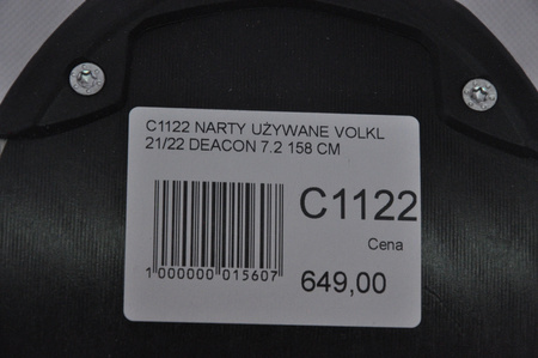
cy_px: 179
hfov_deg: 13.1
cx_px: 269
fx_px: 2351
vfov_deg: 8.7
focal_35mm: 158
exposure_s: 1/125
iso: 3200
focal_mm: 105
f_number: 9.5
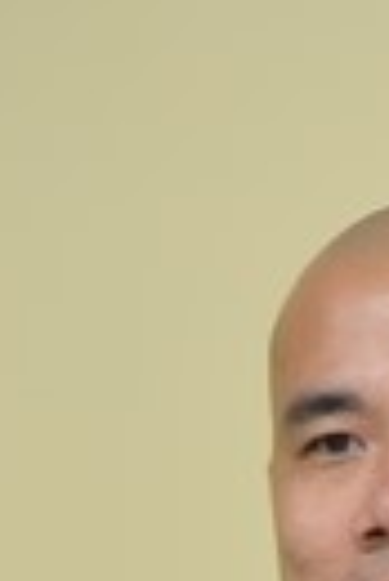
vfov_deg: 3.4
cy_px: 1149
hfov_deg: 2.3
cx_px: 702
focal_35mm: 601
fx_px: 9715
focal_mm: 120
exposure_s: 1/125
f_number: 4
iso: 1000
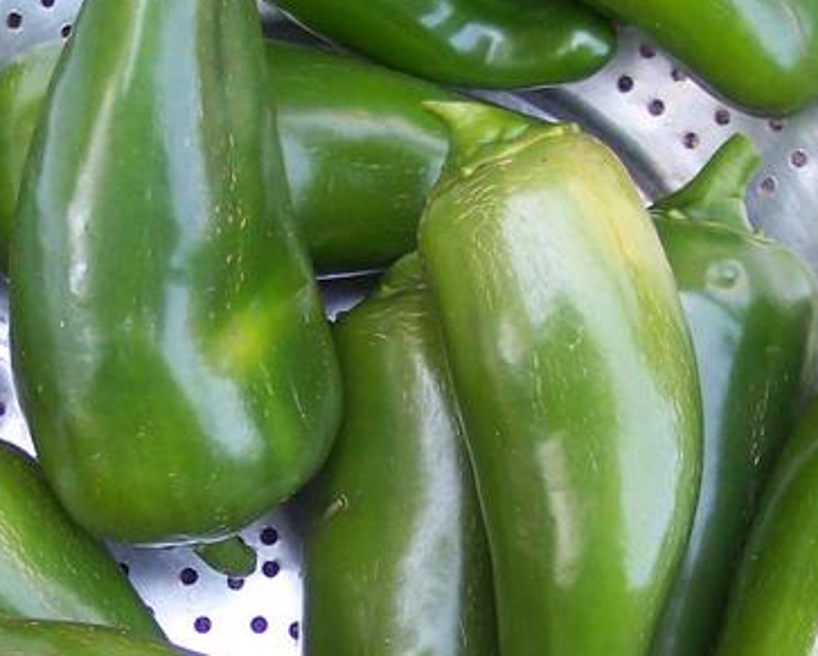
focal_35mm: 102
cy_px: 432
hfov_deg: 18.8
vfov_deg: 15.1
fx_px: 2471
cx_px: 340
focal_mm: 8
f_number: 2.8
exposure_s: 1/90
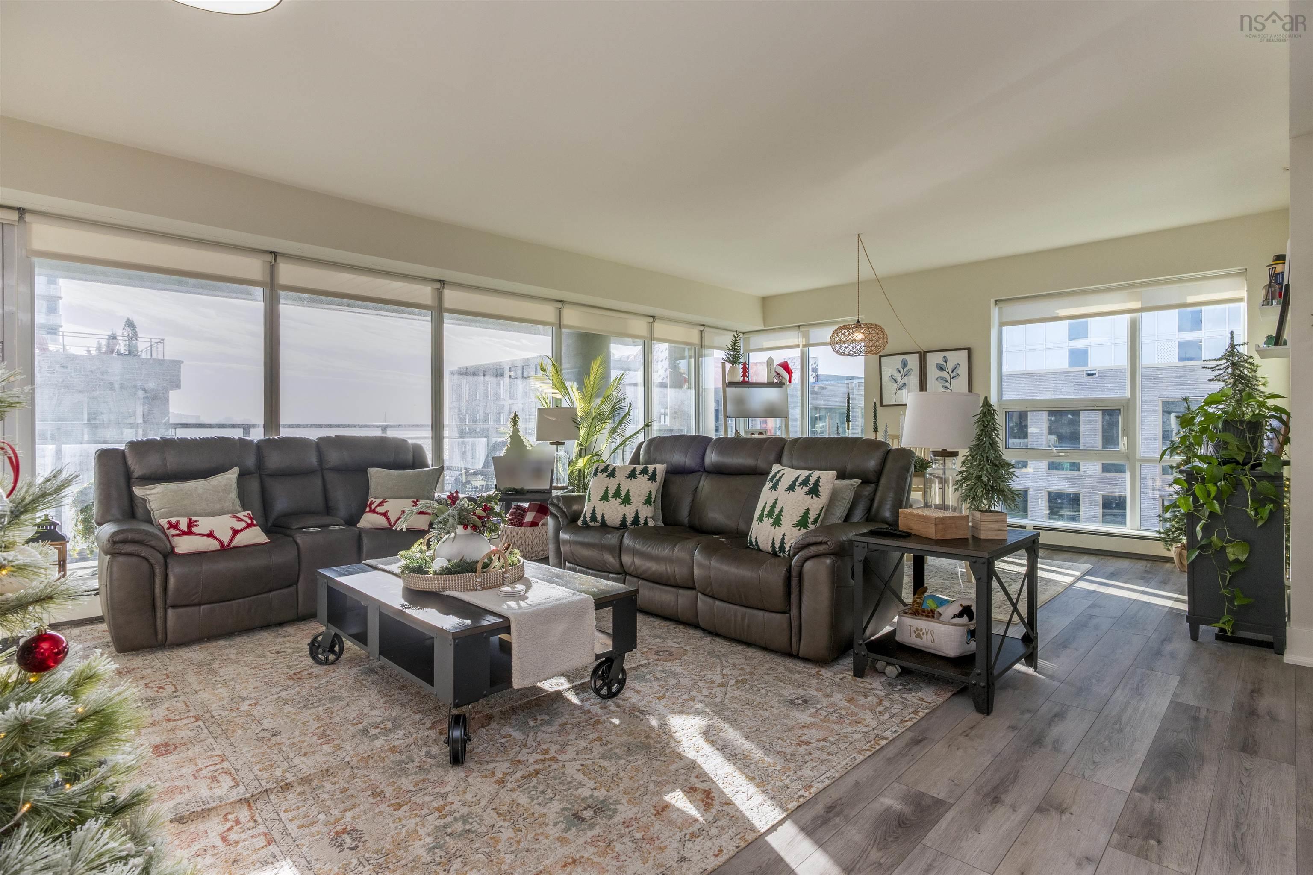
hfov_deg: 90.0
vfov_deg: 67.4
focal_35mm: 18
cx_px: 656
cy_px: 438
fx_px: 656
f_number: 8
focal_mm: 12
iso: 500
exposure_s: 1/100
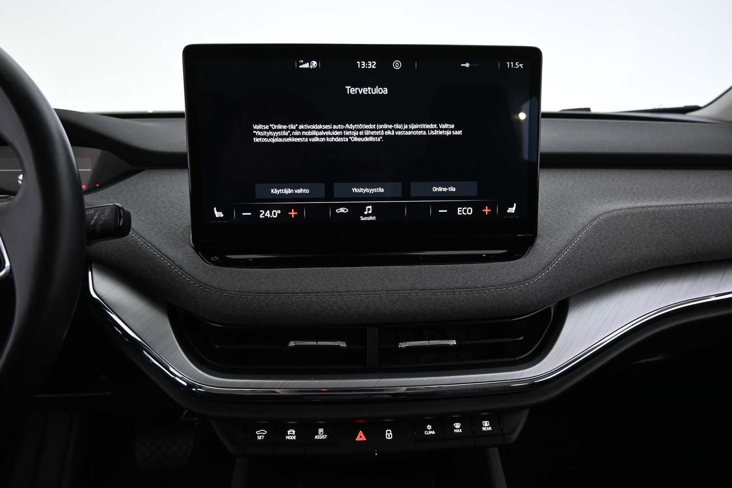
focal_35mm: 24
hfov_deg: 73.7
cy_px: 244
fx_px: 488
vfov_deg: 53.1
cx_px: 366
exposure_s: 1/25
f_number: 3.5
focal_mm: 16
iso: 1600
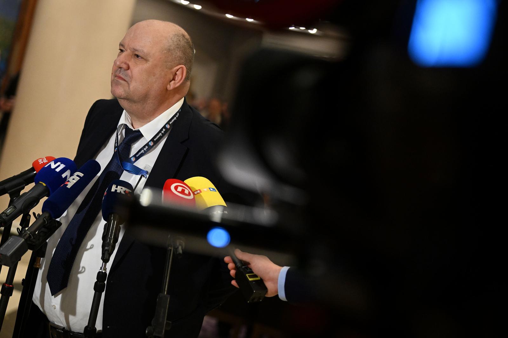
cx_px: 254
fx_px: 987
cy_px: 169
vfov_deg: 19.4
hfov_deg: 28.9
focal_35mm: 70
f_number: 2.8
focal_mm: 70
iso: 4000
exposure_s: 1/250
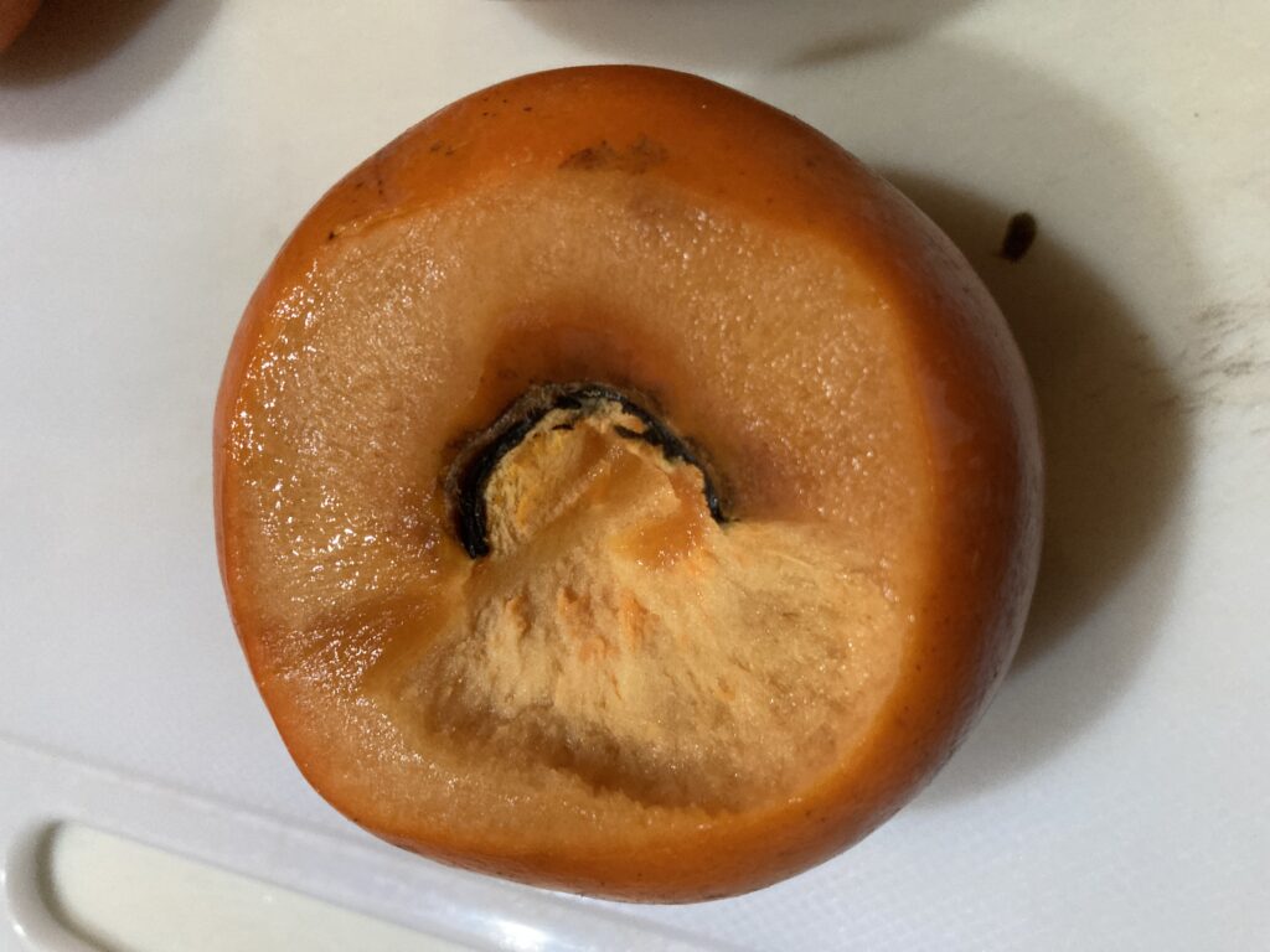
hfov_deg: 63.4
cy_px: 476
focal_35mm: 28
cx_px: 635
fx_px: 1027
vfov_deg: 49.7
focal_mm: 3.99
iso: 320
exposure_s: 1/60
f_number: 1.8
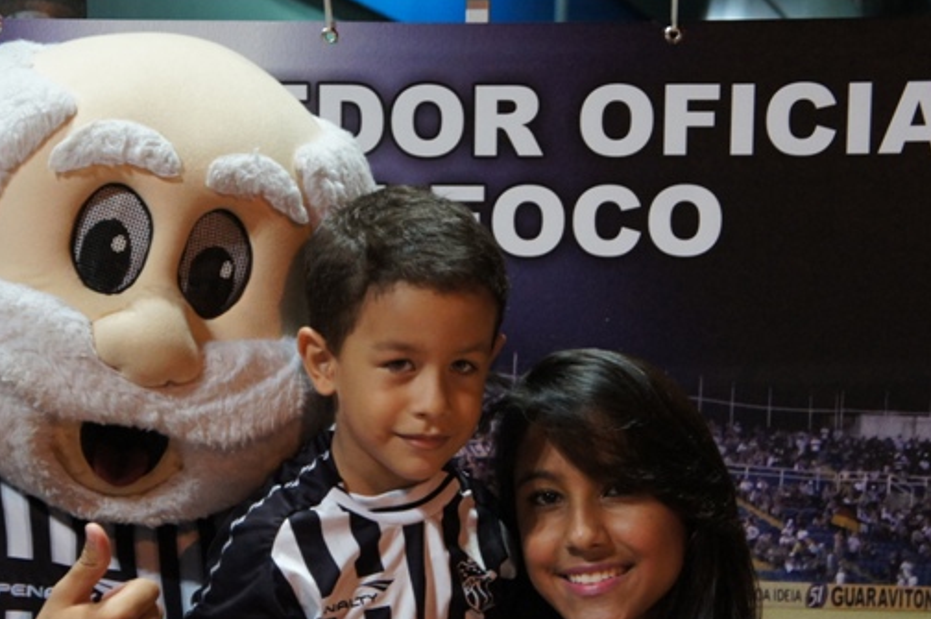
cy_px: 485
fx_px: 2584
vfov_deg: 13.6
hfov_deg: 20.4
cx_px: 377
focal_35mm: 100
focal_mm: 42
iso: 1600
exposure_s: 1/25
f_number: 4.5
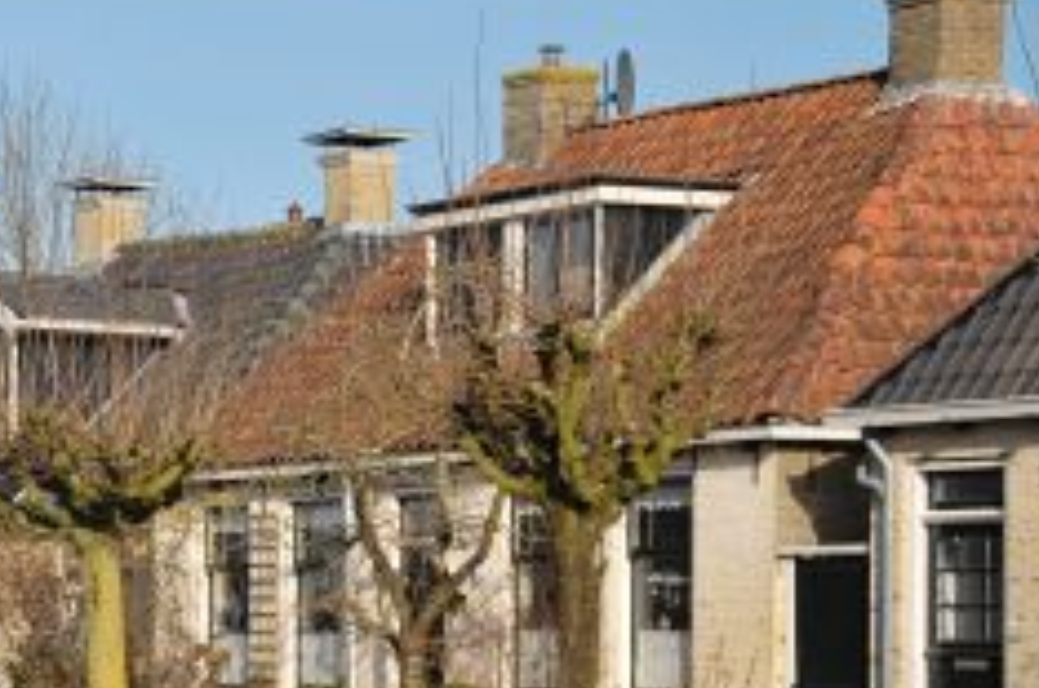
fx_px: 3743
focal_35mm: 130
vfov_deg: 10.5
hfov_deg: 15.6
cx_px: 80
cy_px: 601
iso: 320
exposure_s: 1/2000
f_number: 4.8
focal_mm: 45
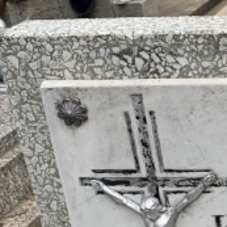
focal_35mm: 85
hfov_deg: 18.1
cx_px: 342
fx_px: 631
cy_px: 131
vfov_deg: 20.4
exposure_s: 1/1468
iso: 25
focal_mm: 4.25
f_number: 1.8
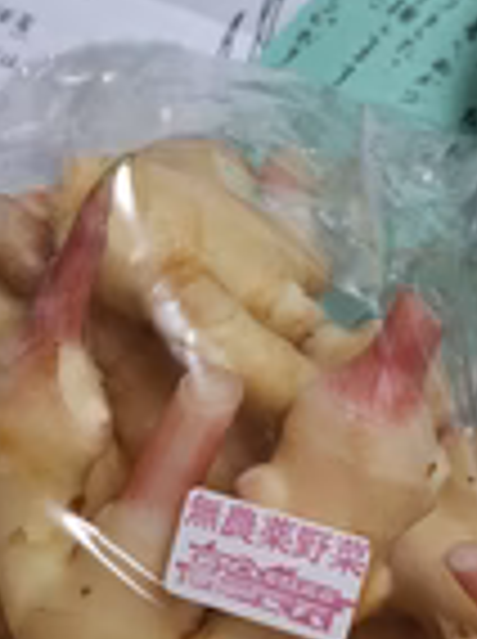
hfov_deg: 22.4
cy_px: 356
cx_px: 324
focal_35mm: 65
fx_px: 1198
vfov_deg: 29.8
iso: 125
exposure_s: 1/100
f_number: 1.8
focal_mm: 5.54
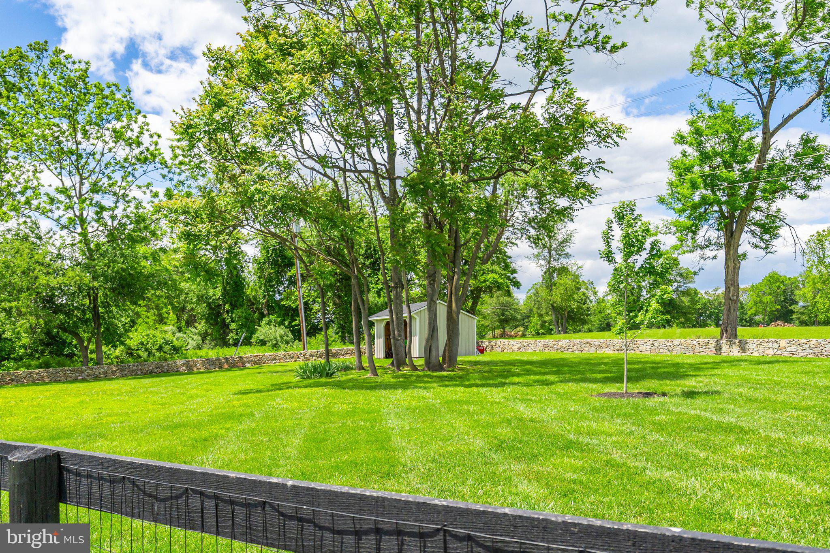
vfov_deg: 43.6
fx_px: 692
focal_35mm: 30
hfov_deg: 61.9
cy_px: 276
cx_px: 415
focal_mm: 20
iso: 400
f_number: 4
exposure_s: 1/2500
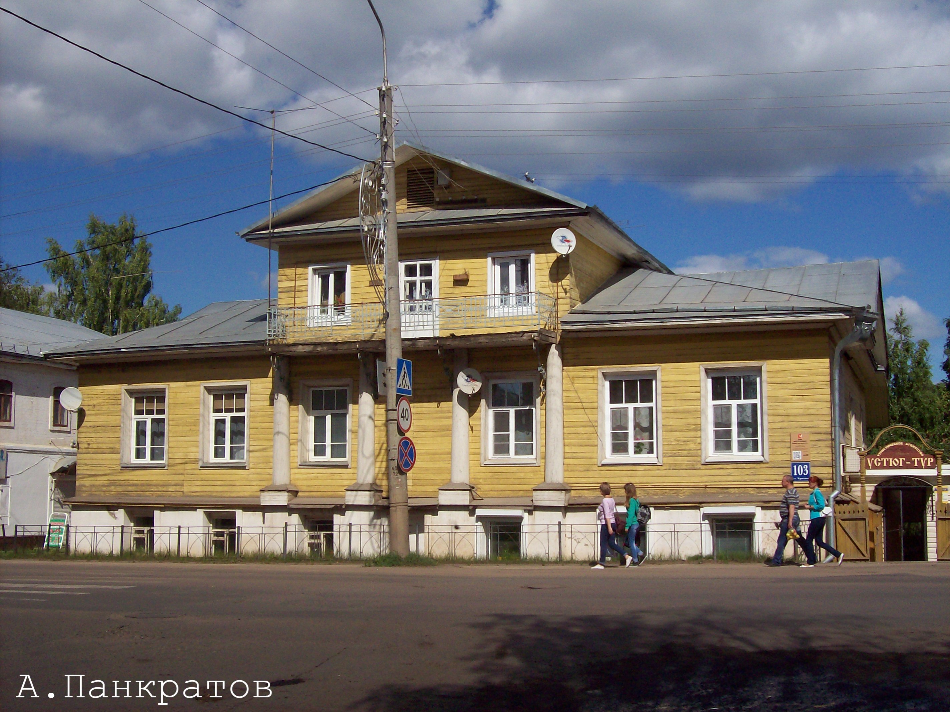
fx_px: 1235
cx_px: 475
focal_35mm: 45
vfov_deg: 32.2
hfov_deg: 42.1
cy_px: 356
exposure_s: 1/1401
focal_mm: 7.6
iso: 80
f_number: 5.4
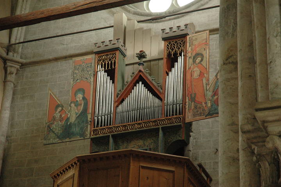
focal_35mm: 105
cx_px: 140
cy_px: 94
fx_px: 819
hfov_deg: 19.5
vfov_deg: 13.0
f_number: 4.5
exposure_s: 1/50
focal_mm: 70
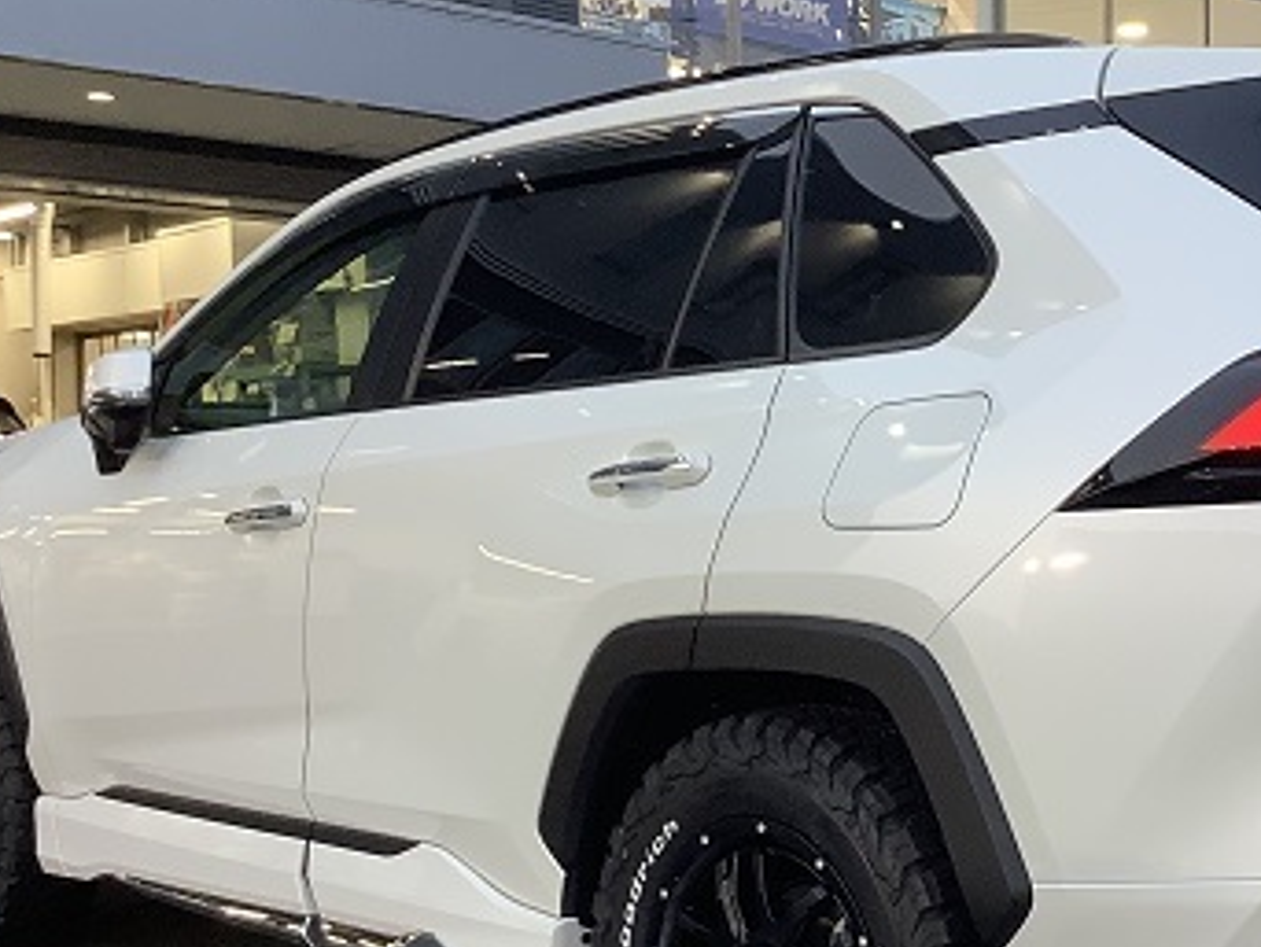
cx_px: 948
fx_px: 2114
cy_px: 623
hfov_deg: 32.6
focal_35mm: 58
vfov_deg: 25.1
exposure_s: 1/50
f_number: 2.4
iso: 64
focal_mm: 3.3
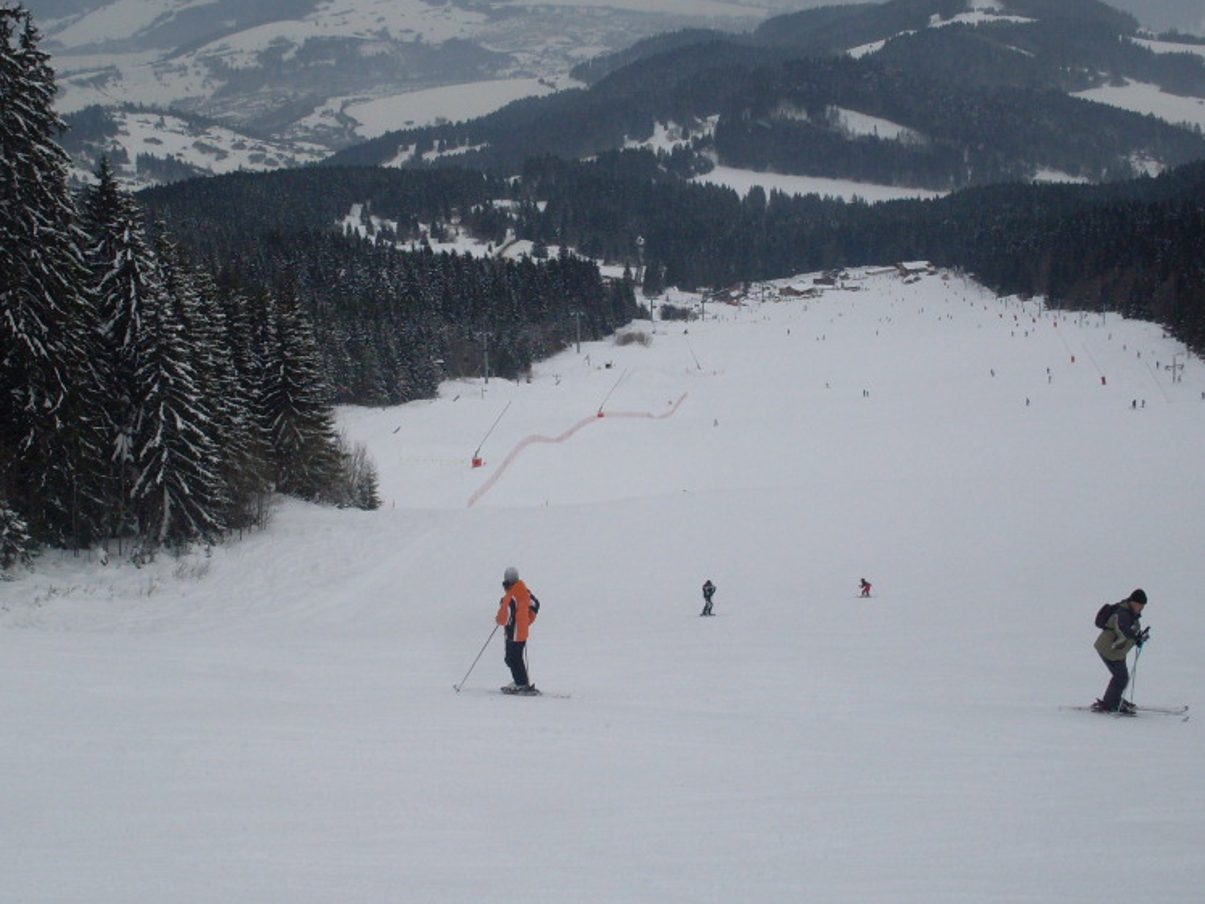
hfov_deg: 36.7
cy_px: 404
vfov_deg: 28.0
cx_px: 503
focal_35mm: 52
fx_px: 1810
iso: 80
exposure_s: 1/250
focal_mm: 6.3
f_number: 8.4
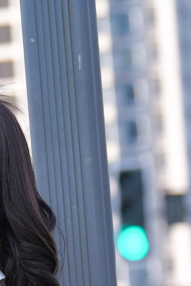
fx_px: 3502
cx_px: -80
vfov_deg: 4.6
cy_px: 700
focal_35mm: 440
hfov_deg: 3.1
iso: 220
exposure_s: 1/640
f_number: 4
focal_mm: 85
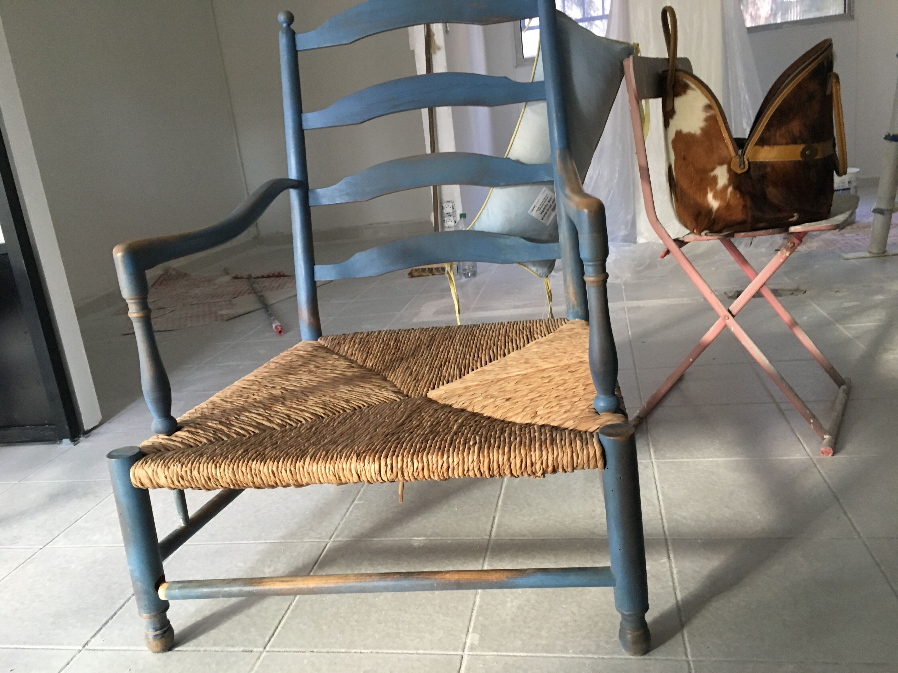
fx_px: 752
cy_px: 336
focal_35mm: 29
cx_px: 449
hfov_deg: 61.7
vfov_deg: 48.2
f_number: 2.2
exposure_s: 1/33
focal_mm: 4.15
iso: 160
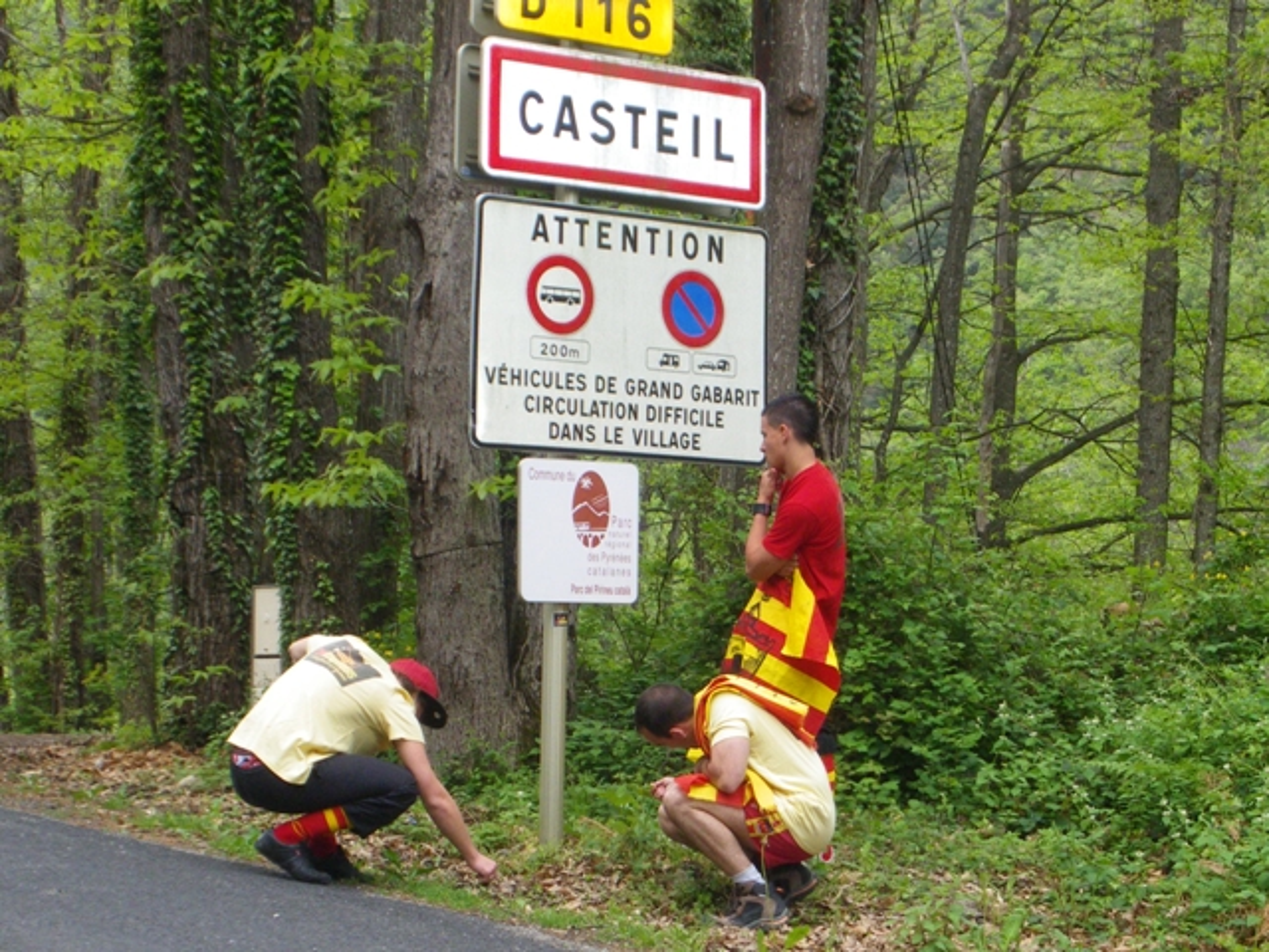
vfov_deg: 28.6
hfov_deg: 37.5
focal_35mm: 51
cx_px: 634
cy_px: 476
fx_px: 1870
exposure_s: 1/60
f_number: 4.4
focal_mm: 9
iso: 200
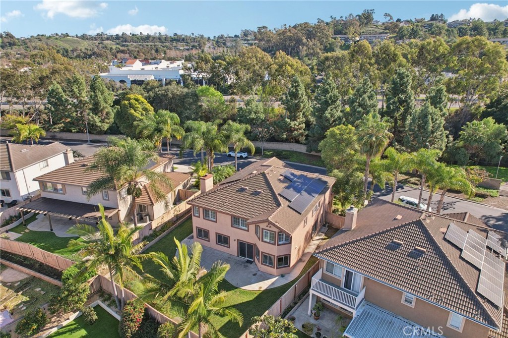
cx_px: 254
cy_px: 169
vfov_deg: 57.2
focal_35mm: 22
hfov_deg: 78.6
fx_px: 310
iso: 110
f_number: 2.8
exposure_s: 1/800
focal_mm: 8.4
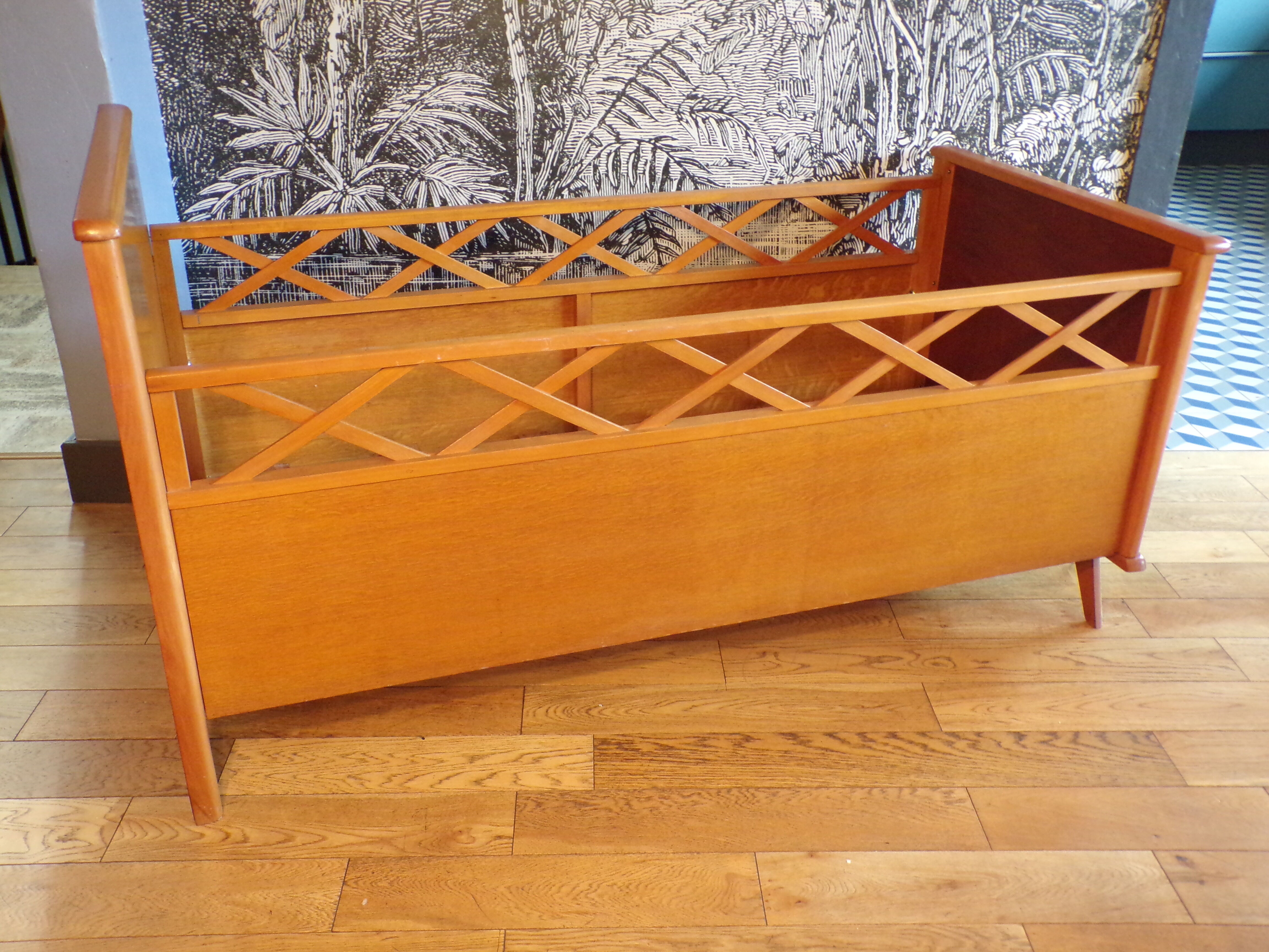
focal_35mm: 32
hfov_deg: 56.8
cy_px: 476
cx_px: 634
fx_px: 1173
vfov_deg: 44.2
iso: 386
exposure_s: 1/17
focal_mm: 5.8
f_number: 3.2
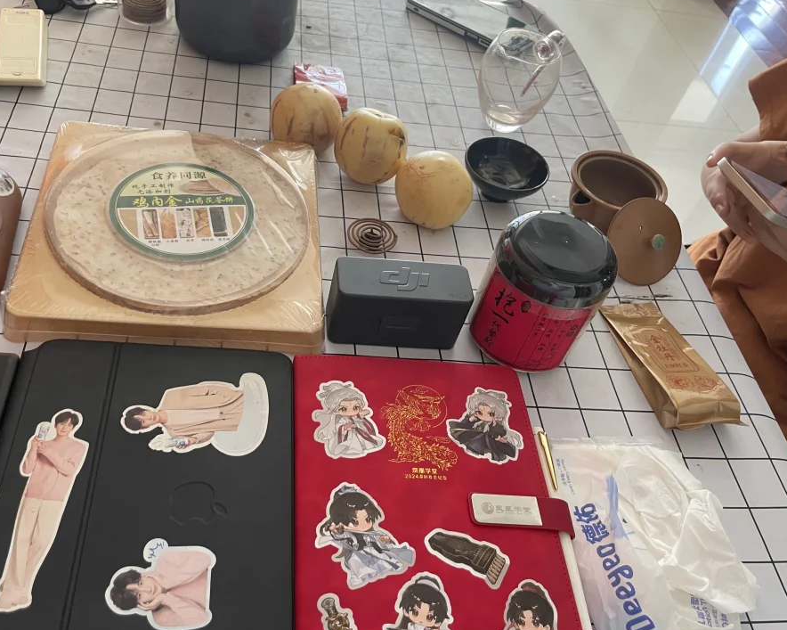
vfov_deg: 47.1
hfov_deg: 56.9
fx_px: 722
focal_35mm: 31
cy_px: 304
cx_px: 335
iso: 125
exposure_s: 1/72
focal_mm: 4.2
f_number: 1.6
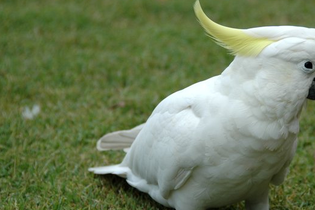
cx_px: 181
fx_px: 1914
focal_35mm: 219
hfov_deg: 9.4
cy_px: 123
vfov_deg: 6.3
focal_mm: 95
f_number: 5.3
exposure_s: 1/400
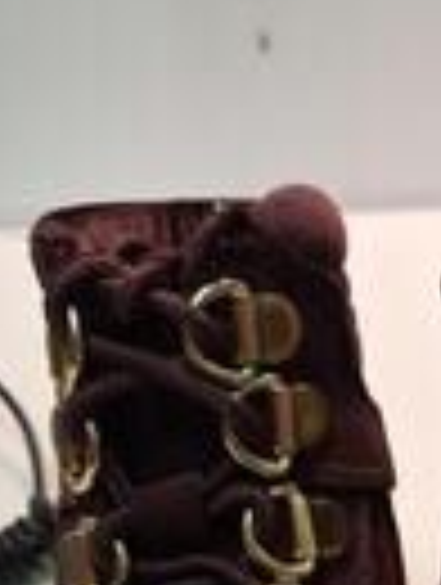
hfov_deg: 18.2
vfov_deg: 22.6
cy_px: 711
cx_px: 450
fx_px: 1338
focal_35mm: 79
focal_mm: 4
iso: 250
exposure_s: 1/60
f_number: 1.8
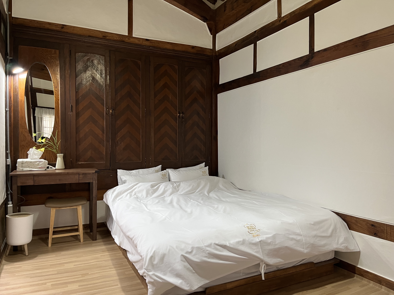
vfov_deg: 53.1
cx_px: 197
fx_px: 296
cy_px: 148
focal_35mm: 26
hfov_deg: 67.3
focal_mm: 5.1
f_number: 1.6
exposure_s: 1/60
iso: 160
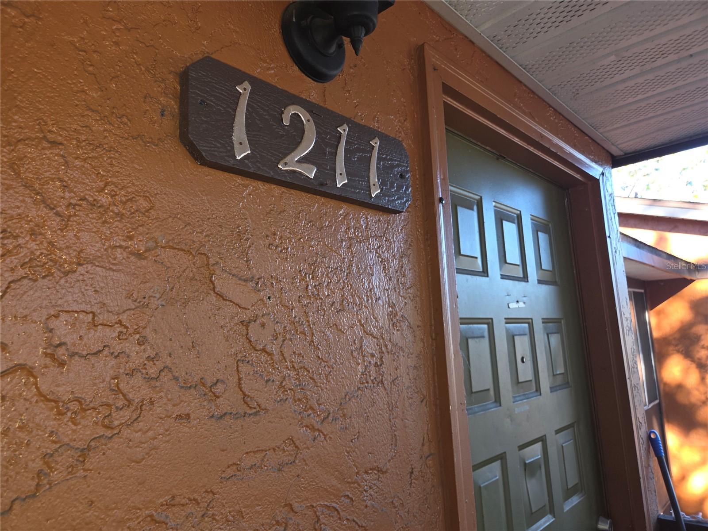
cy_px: 266
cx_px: 354
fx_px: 470
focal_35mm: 23
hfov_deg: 73.9
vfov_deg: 58.9
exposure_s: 1/60
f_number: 1.8
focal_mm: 5.4
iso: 32
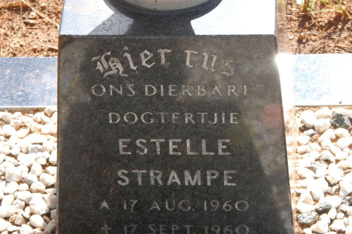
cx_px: 180
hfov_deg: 13.6
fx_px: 1475
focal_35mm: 151
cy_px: 126
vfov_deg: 9.1
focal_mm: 92
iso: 450
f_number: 22
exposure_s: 1/30
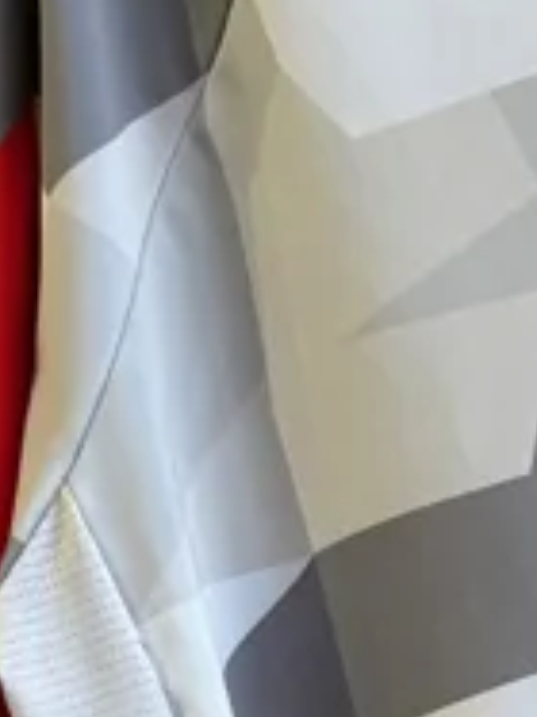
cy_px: 970
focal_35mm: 137
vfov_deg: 13.8
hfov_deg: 10.0
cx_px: 1089
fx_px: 2837
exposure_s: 1/50
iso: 320
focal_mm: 6.76
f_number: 1.78
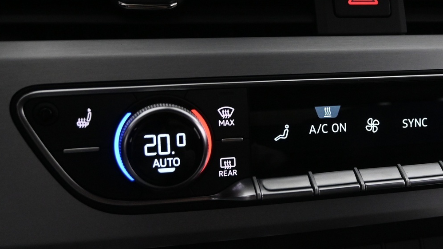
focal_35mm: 51
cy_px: 144
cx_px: 311
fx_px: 599
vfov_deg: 23.5
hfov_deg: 39.9
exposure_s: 1/100
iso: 3200
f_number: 3.8
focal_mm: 20
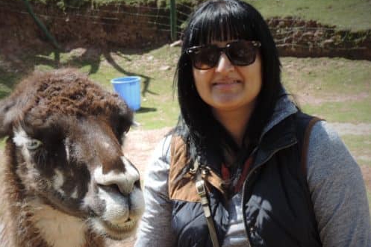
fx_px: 742
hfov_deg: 28.0
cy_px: 165
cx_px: 154
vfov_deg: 18.9
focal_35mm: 72
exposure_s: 1/250
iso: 80
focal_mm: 7.6
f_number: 3.4
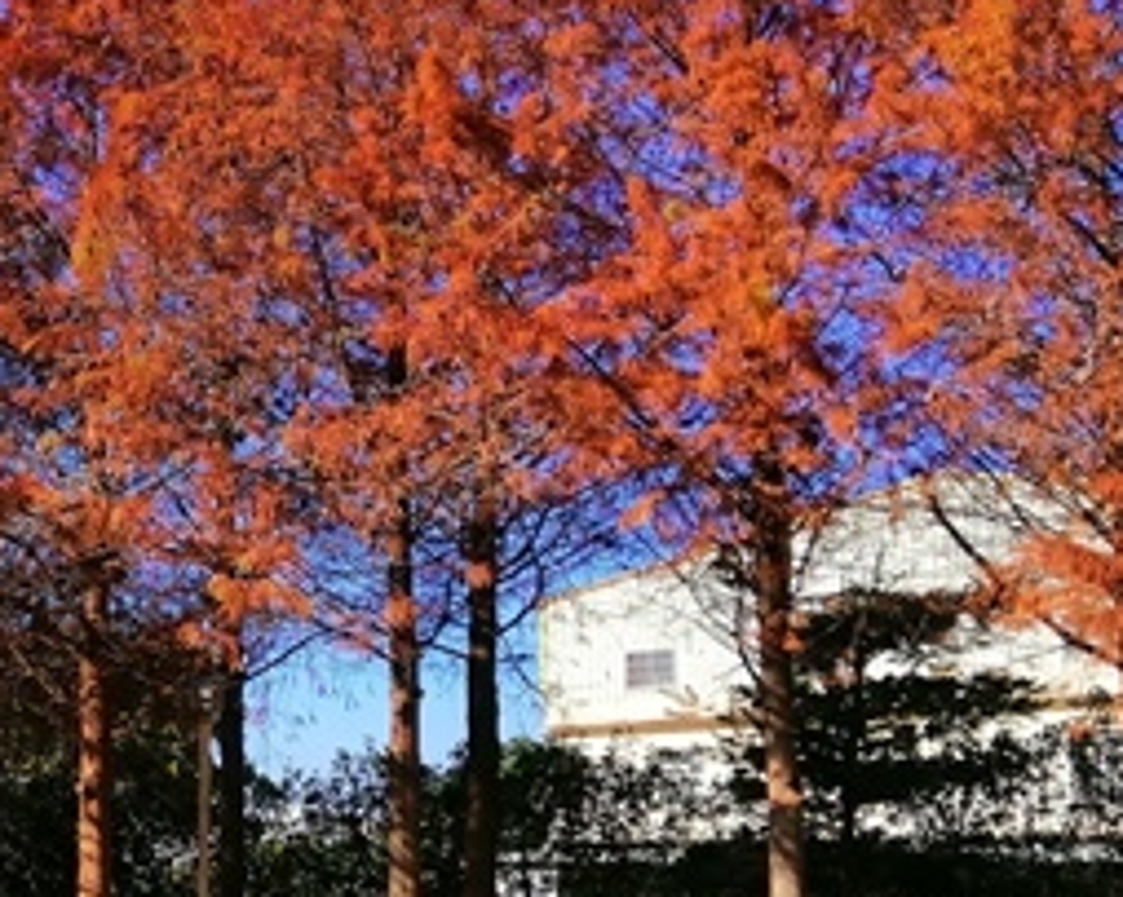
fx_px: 1993
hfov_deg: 29.2
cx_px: -27
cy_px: 645
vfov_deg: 25.1
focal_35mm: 60
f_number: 2.2
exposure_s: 1/839
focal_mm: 3.81
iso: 50
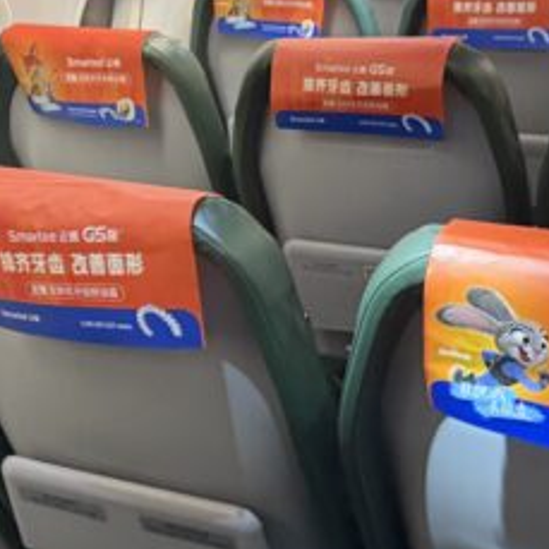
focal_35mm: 64
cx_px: 288
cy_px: 271
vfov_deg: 26.9
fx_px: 1148
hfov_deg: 26.9
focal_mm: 6.76
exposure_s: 1/52
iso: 500
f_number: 1.78
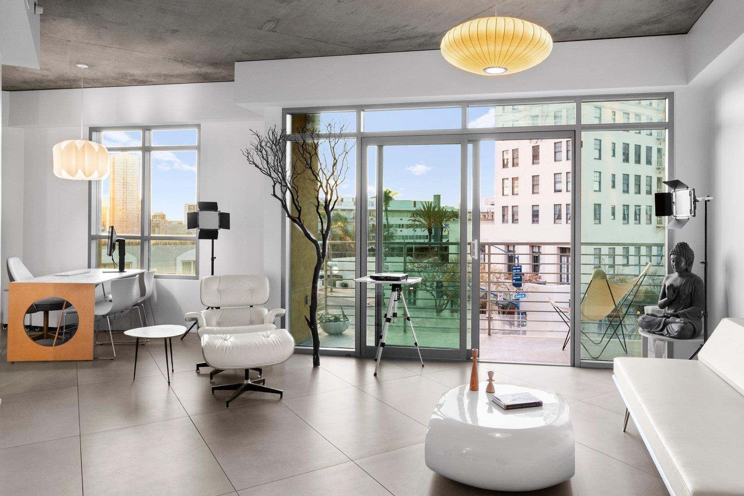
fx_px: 508
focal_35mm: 25
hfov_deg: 71.9
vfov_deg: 52.0
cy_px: 233
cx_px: 432
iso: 400
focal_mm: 20.5
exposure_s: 1/13
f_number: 8
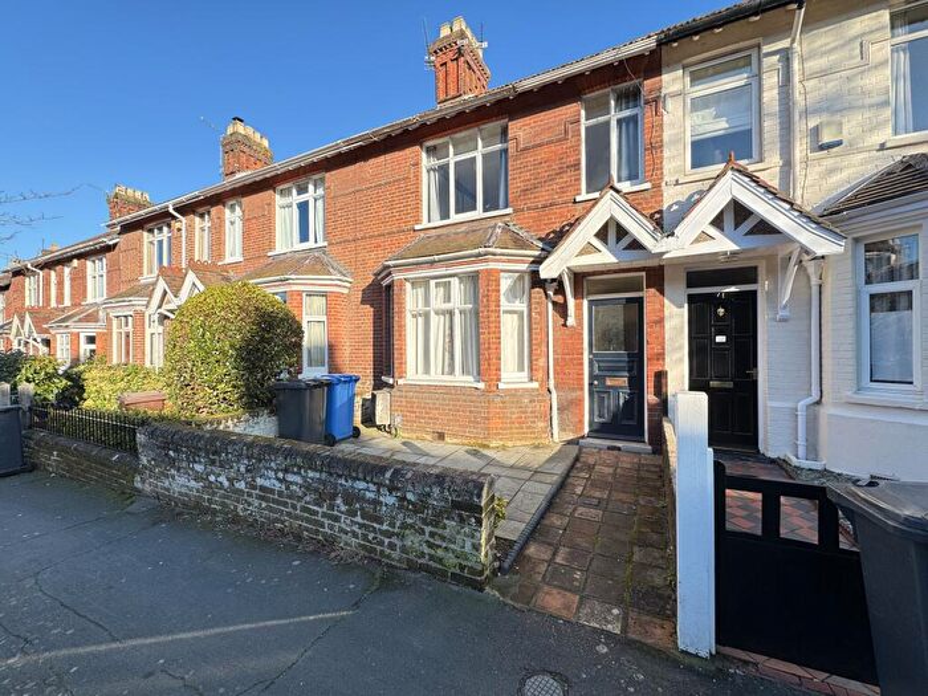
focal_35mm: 14
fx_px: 375
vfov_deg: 85.7
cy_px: 348
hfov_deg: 102.1
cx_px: 464
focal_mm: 2.22
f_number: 2.2
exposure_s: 1/508
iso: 40
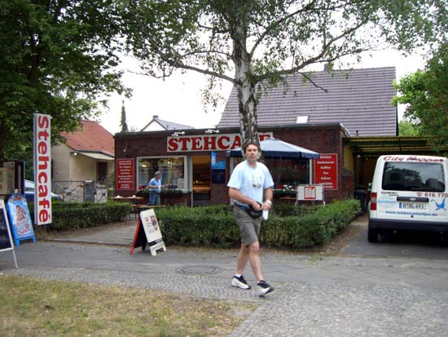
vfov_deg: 37.7
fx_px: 492
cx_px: 224
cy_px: 168
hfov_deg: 49.0
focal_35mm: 38
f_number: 2.7
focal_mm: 6.2
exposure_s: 1/100
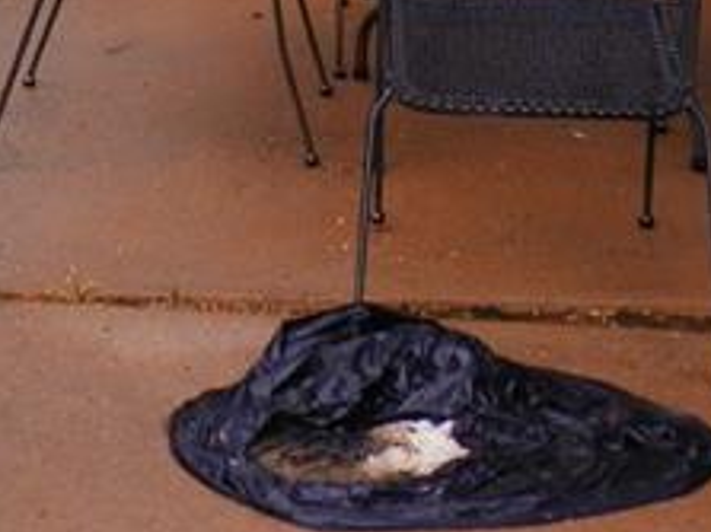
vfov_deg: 11.4
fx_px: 2361
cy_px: -578
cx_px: 246
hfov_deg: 17.1
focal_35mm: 115
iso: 80
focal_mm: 4.5
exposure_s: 1/60
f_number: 3
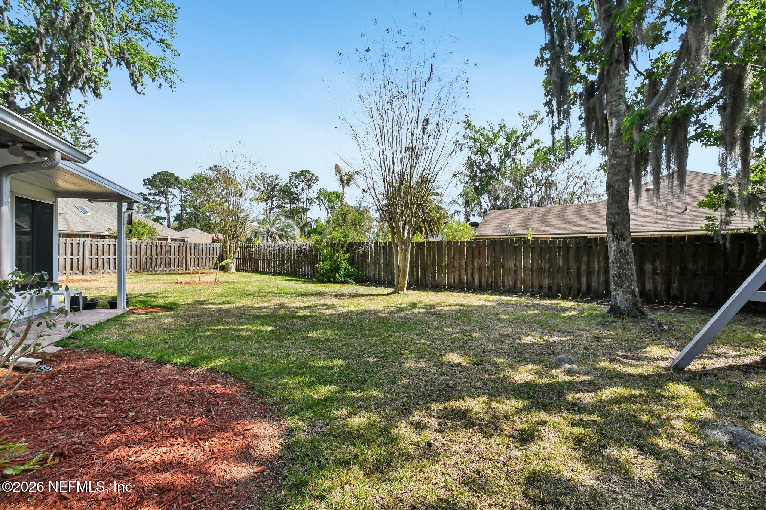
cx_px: 383
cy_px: 255
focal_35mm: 15
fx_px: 319
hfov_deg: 100.4
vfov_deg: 77.3
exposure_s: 1/500
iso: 400
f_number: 8
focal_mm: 10
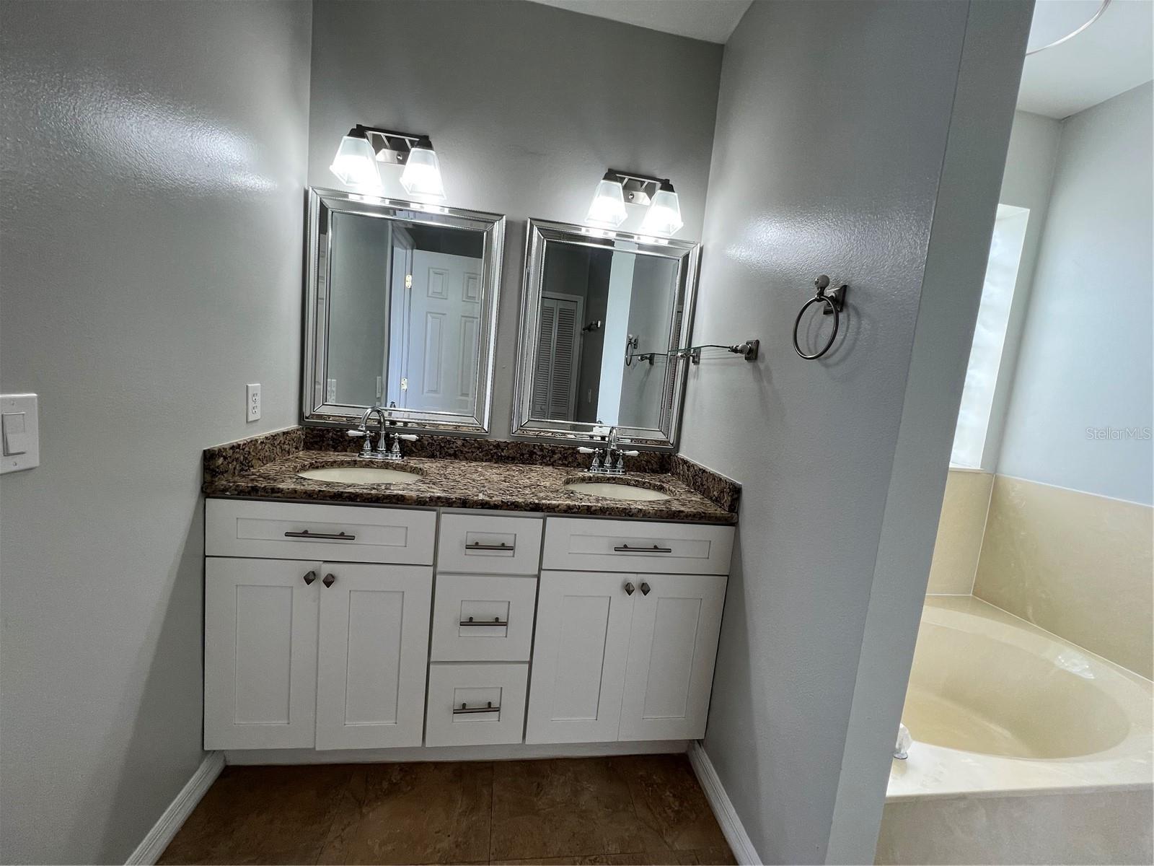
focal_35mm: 13
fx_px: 433
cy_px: 433
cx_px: 577
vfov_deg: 89.9
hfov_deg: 106.2
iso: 80
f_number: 1.8
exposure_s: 1/120
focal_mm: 1.57
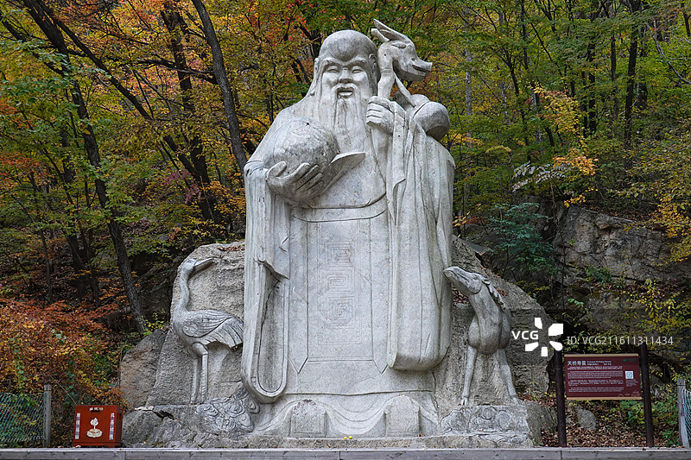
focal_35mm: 46
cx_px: 346
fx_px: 883
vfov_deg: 29.2
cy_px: 230
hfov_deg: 42.8
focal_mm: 17.19
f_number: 4
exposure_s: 1/50
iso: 500
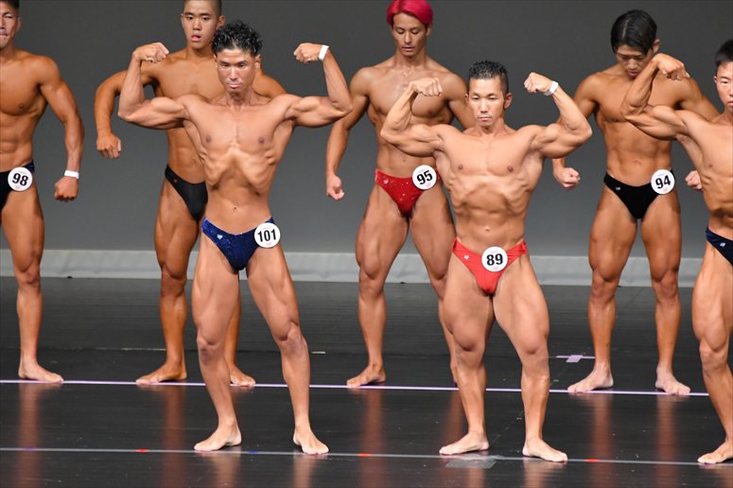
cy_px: 244
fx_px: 7632
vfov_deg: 3.7
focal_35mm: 375
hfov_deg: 5.5
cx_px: 366
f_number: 5.6
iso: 5000
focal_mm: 250
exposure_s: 1/400
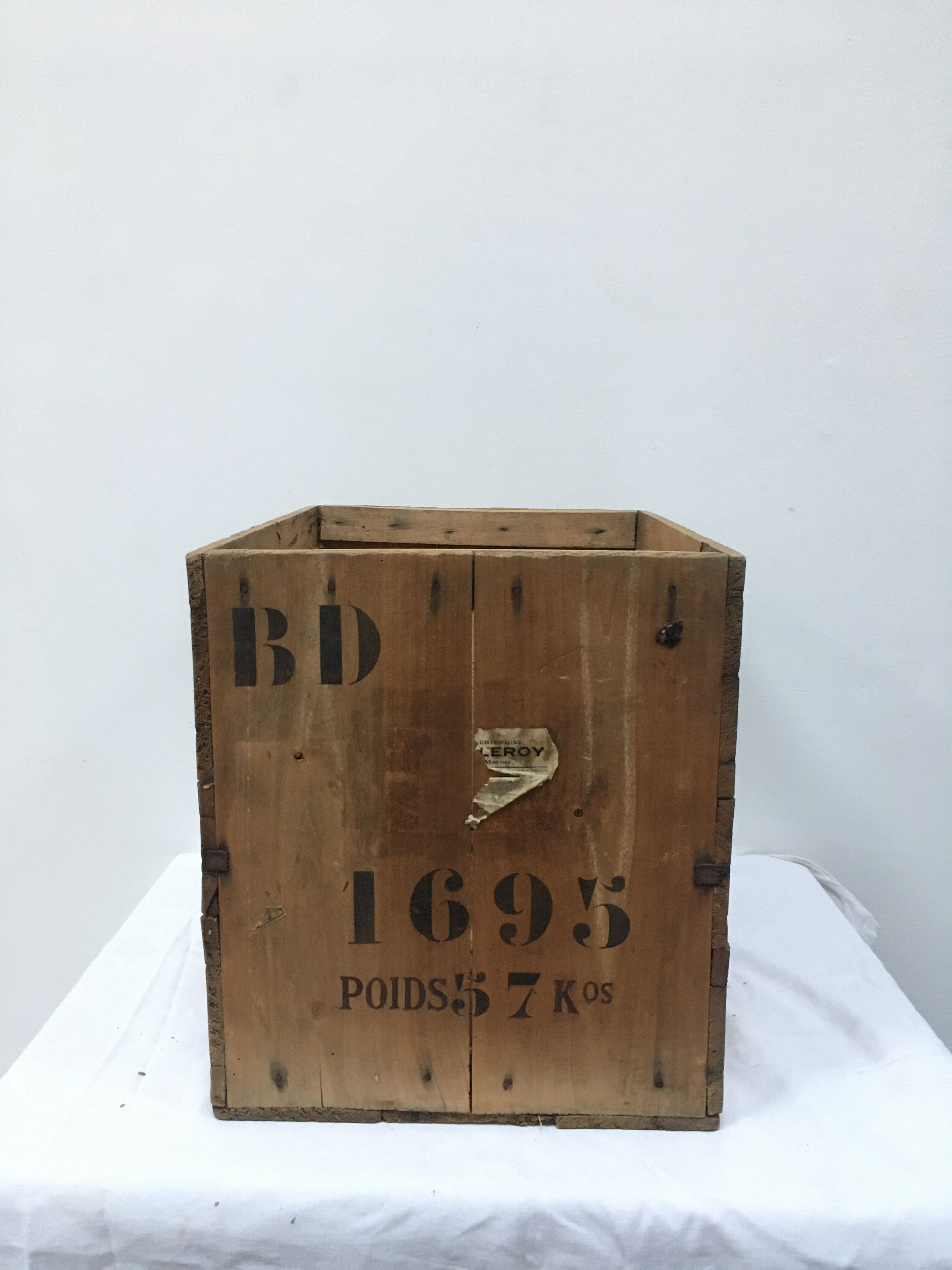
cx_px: 476
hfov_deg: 48.2
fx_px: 1063
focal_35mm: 29
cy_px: 635
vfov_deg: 61.7
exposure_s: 1/25
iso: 200
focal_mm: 4.15
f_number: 2.2
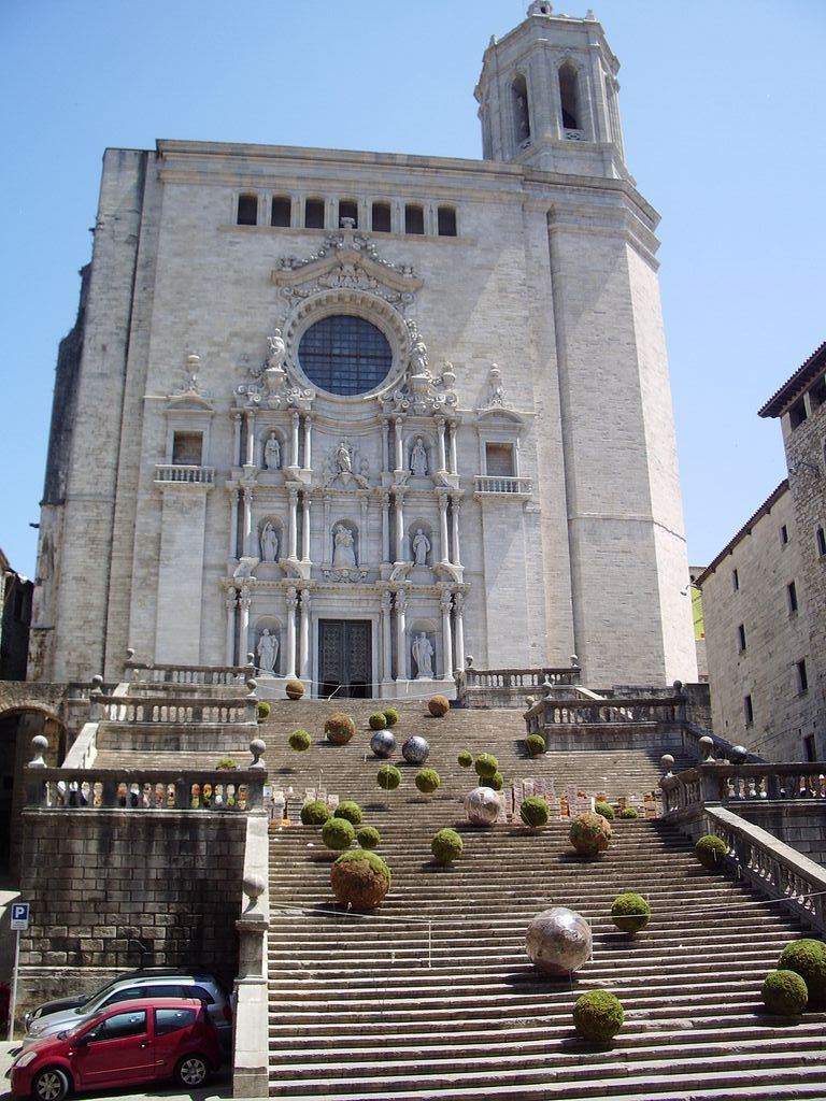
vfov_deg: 52.6
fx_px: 1114
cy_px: 550
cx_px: 413
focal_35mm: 35
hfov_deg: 40.7
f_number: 4.3
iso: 50
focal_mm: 5.8
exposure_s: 1/250
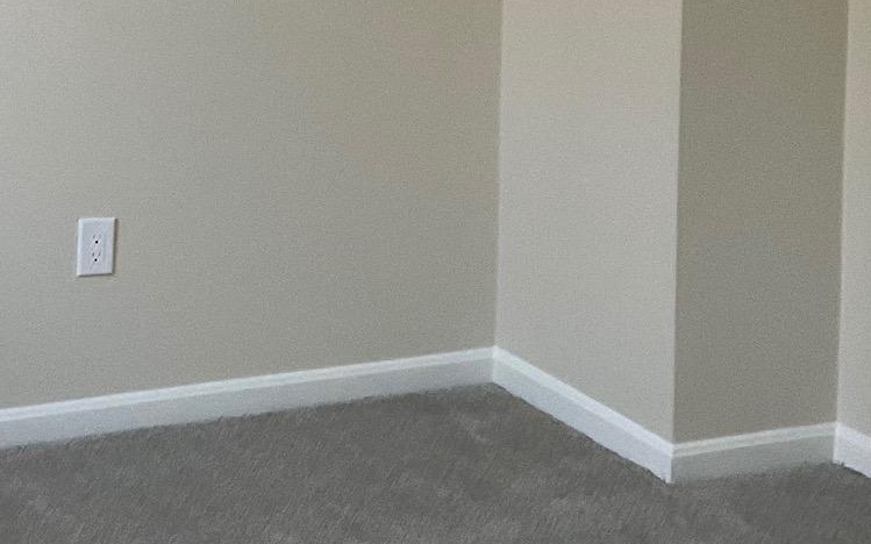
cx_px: 419
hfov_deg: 24.6
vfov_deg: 15.1
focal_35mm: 84
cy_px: -80
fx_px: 1994
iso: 200
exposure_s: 1/60
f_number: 1.8
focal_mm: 3
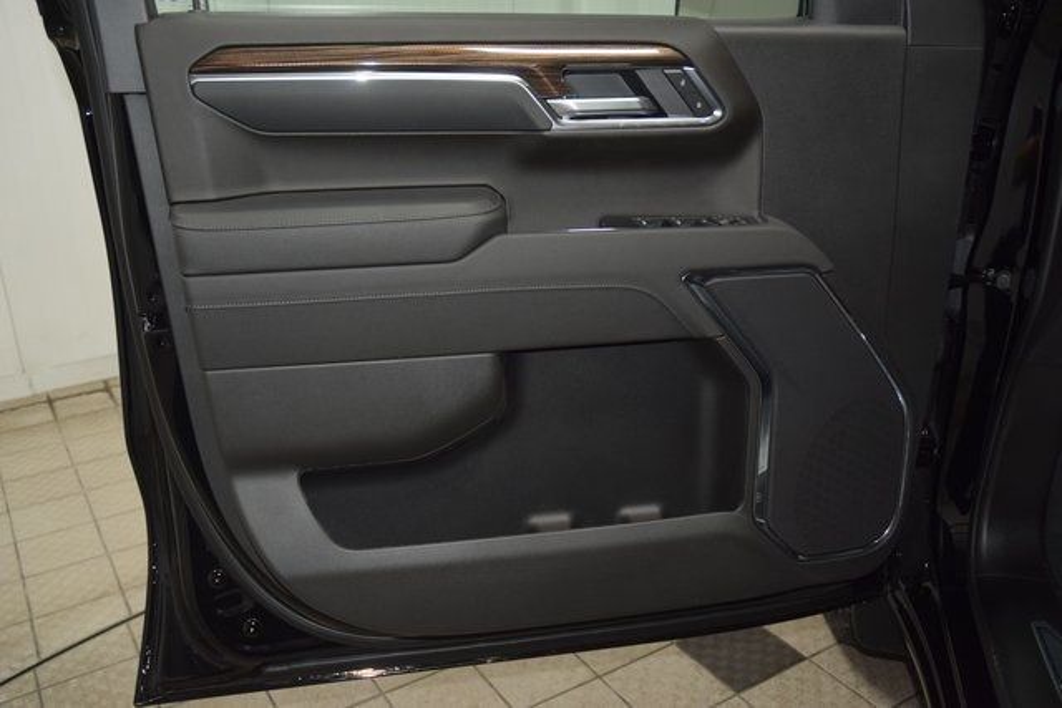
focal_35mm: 33
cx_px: 531
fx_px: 974
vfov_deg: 40.0
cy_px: 354
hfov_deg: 57.2
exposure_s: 1/60
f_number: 4
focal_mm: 22
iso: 800
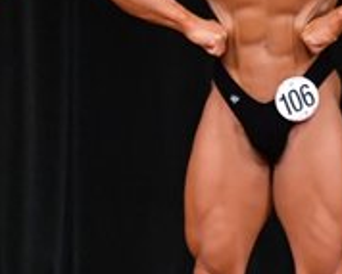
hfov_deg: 1.8
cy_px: 144
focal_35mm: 1100
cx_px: 281
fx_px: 11152
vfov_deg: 1.4
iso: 5000
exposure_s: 1/400
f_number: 5.6
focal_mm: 180
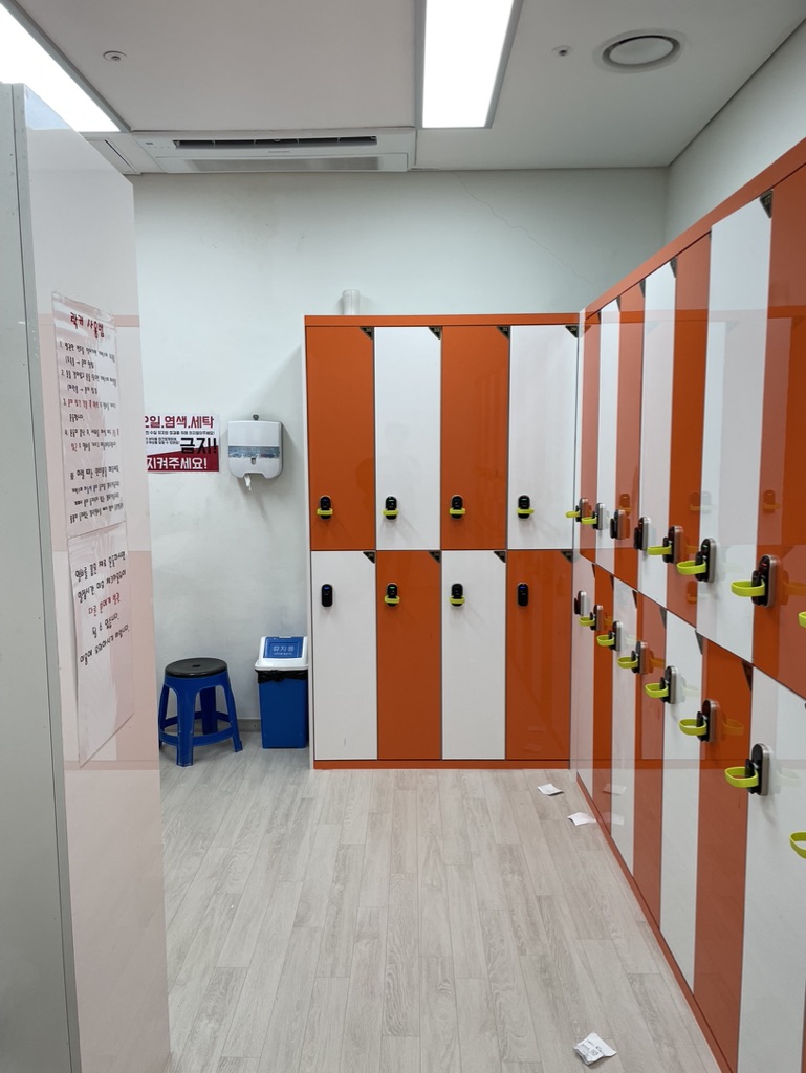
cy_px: 536
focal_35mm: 26
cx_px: 403
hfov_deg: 53.1
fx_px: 807
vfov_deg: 67.3
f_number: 1.6
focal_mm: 4.2
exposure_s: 1/120
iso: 50
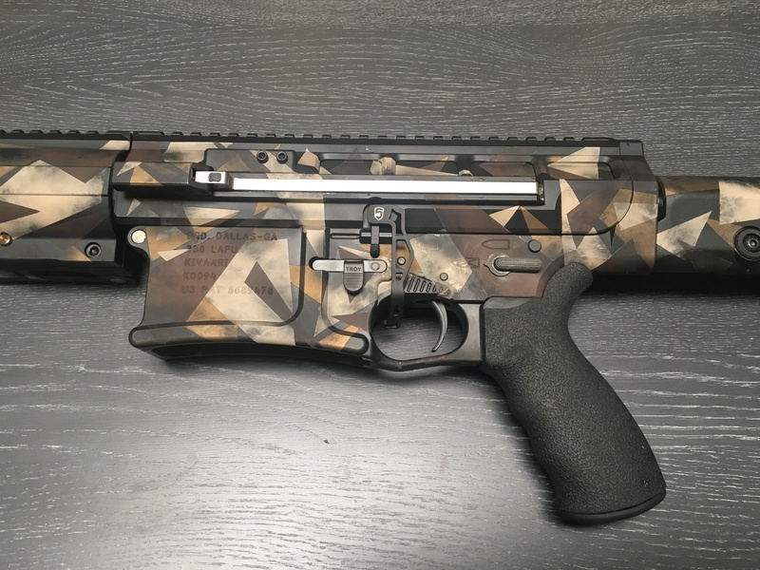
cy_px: 285
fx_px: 637
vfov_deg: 48.2
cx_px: 380
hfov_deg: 61.7
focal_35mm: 29
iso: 64
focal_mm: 4.15
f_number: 2.2
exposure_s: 1/30
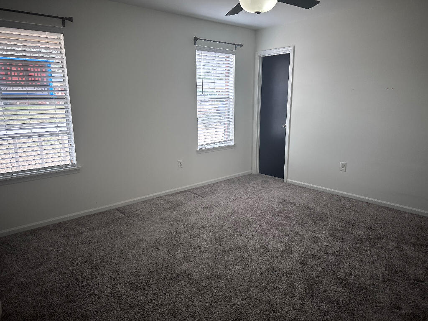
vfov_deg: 56.8
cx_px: 214
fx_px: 297
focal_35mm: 24
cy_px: 160
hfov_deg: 71.6
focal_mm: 6.86
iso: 320
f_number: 1.78
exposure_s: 1/60
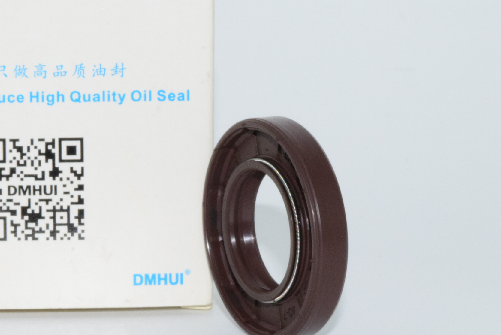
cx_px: 101
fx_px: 2060
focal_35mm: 148
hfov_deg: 13.8
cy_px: 162
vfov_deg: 9.3
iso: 1600
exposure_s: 1/60
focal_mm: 55
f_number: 36
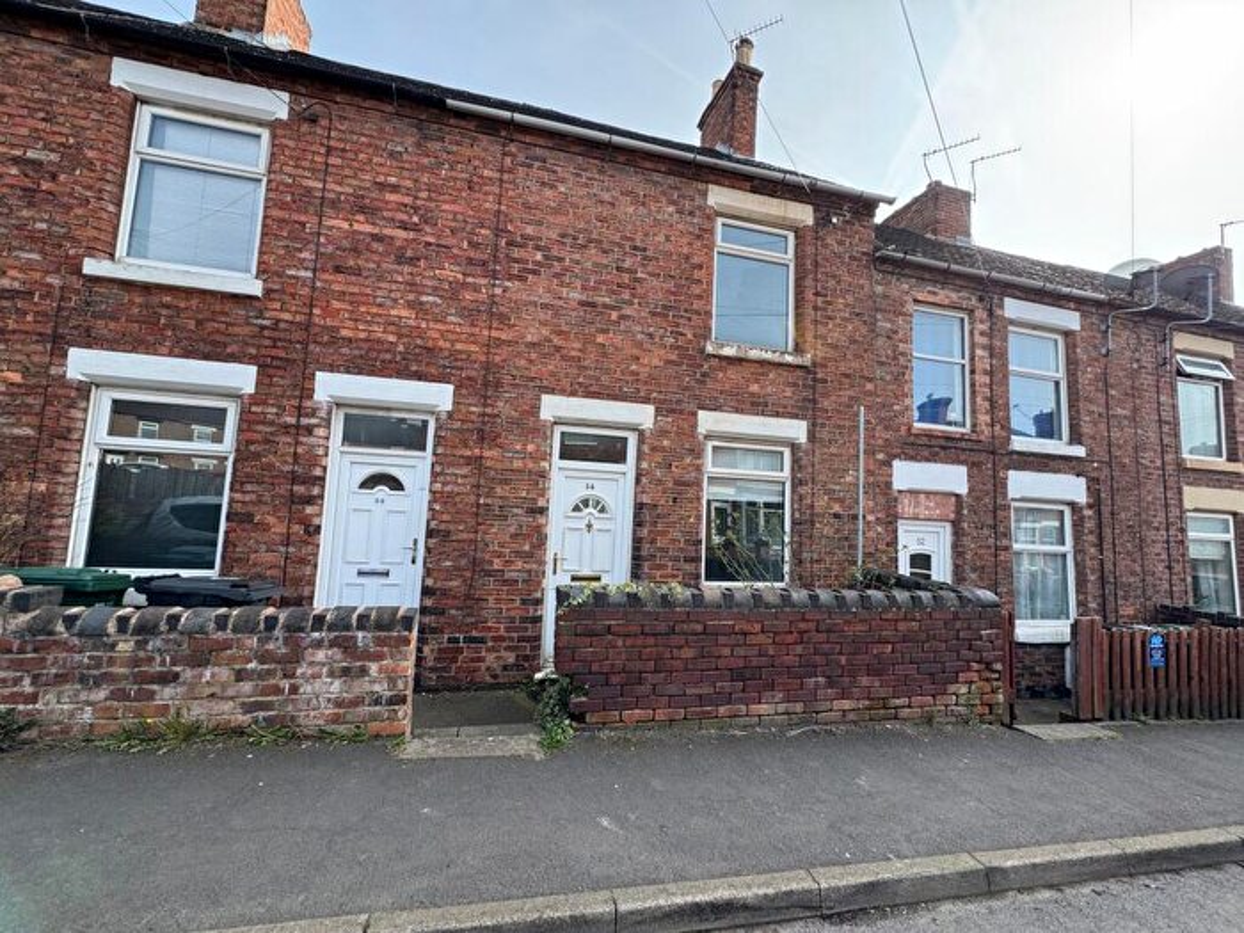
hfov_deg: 102.1
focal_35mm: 14
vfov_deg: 85.7
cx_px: 622
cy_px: 466
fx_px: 503
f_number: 2.2
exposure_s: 1/508
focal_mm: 2.22
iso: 40
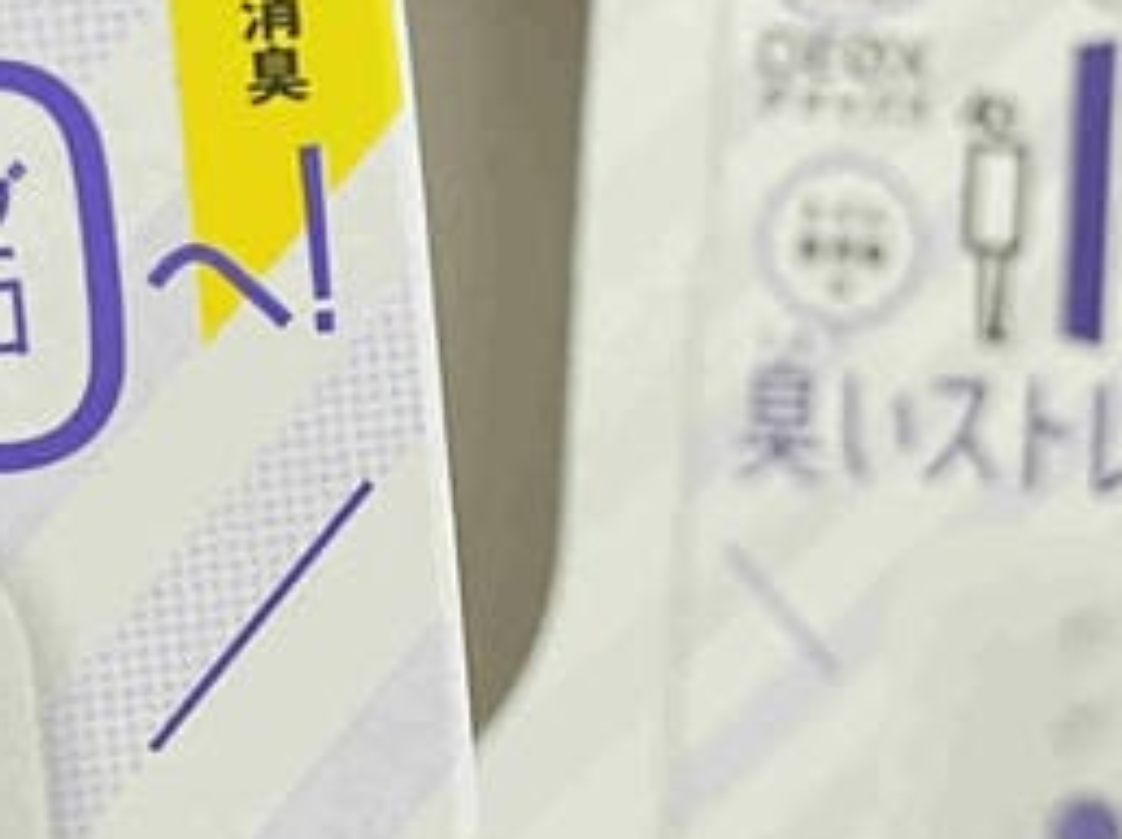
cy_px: -35
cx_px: 774
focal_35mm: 121
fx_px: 3918
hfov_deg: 16.2
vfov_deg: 12.1
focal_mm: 5.7
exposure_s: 1/60
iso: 100
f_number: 1.5
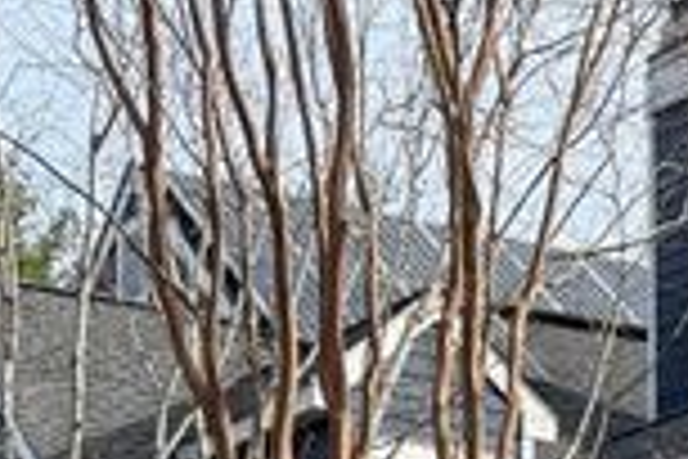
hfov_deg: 12.4
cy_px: 799
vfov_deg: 8.2
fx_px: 3115
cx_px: 733
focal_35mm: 163
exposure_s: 1/1883
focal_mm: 6.76
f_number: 1.78
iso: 64
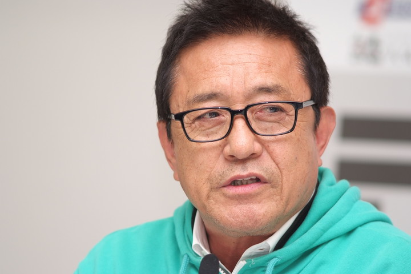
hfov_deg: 7.6
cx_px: 206
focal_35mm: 270
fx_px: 3082
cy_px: 137
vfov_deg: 5.1
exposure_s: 1/250
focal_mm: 180
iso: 400
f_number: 2.8
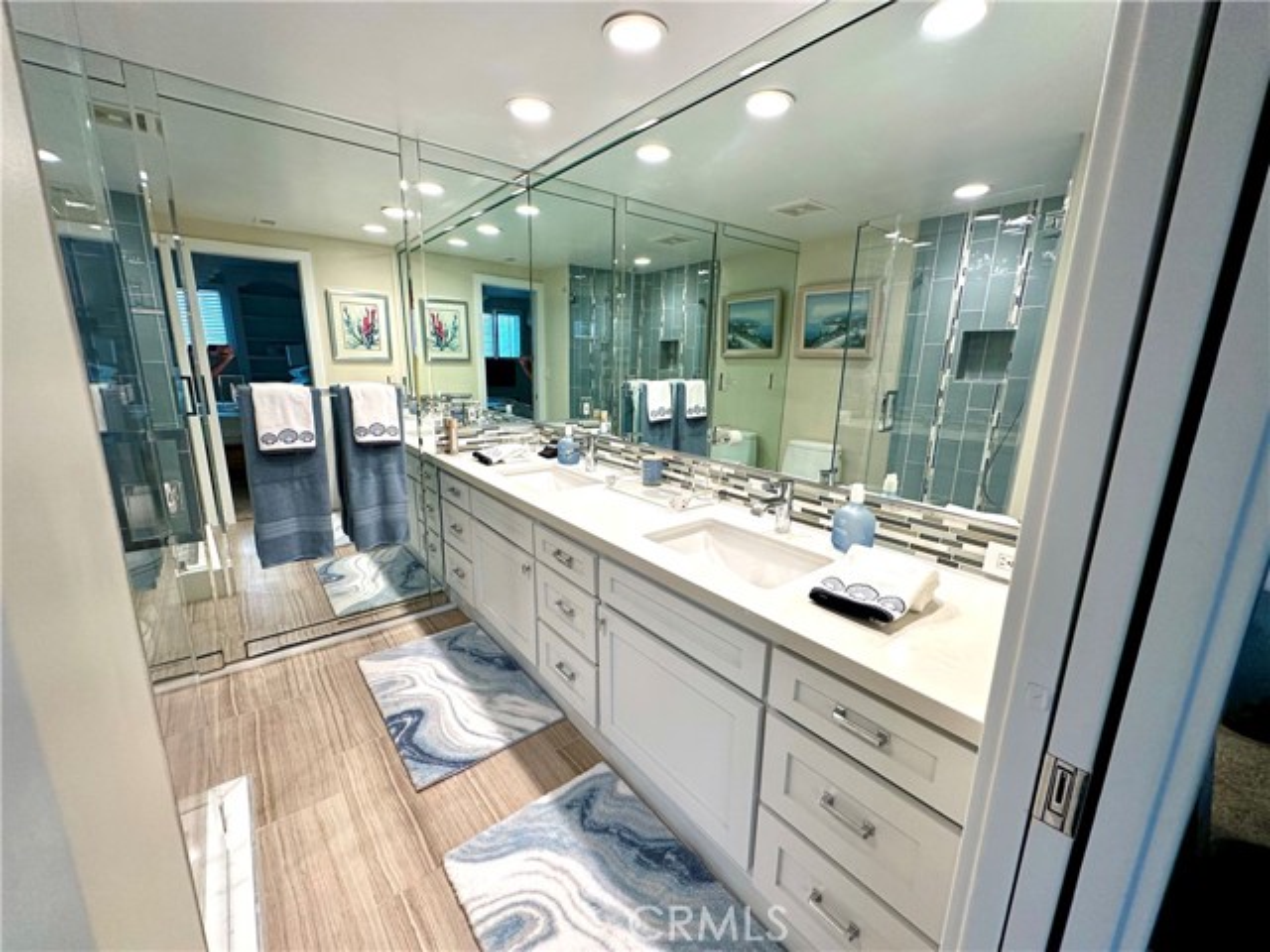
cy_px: 476
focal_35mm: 14
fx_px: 514
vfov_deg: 85.7
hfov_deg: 102.1
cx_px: 635
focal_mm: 2.22
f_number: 2.2
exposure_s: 1/120
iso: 160
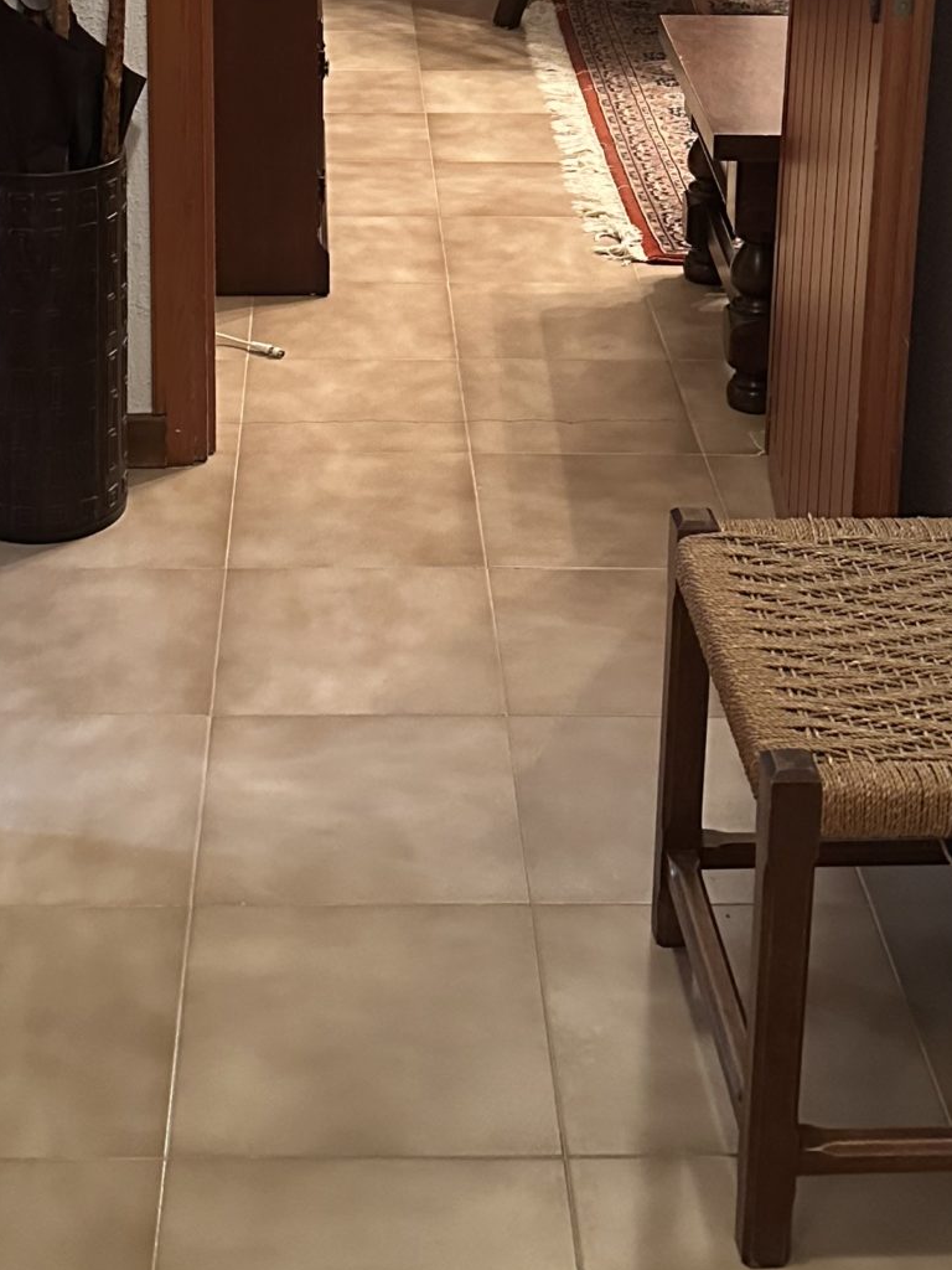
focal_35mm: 60
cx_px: 393
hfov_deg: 24.4
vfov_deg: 30.1
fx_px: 2200
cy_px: 14
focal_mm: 6.86
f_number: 1.78
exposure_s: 1/50
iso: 800
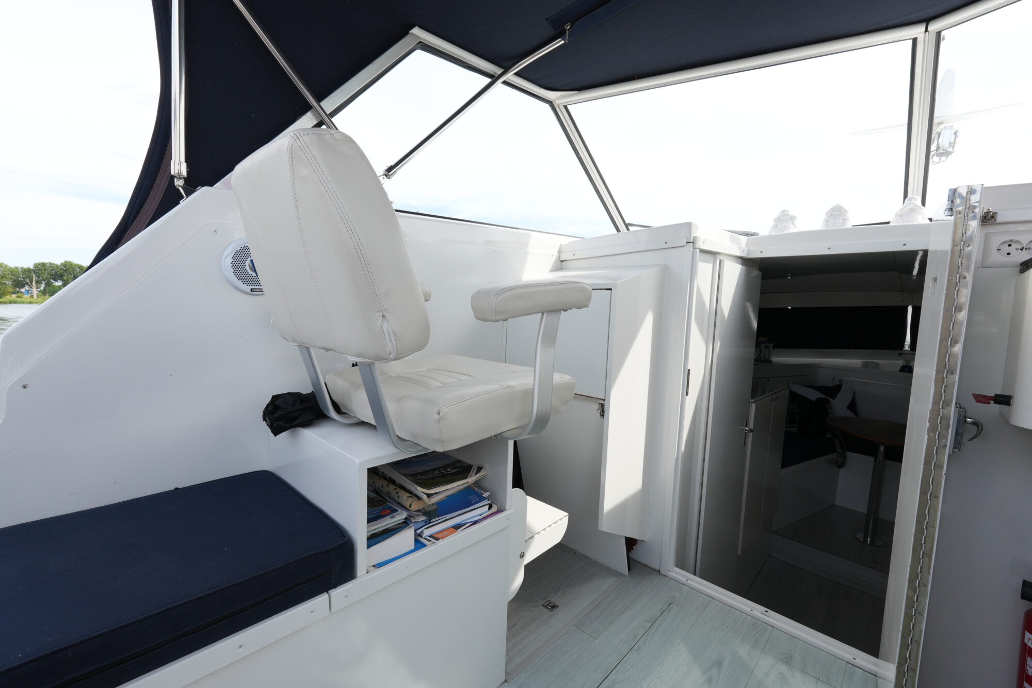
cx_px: 516
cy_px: 344
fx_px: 430
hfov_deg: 100.4
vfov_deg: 77.3
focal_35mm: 15
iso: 160
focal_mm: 10
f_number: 8
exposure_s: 1/160
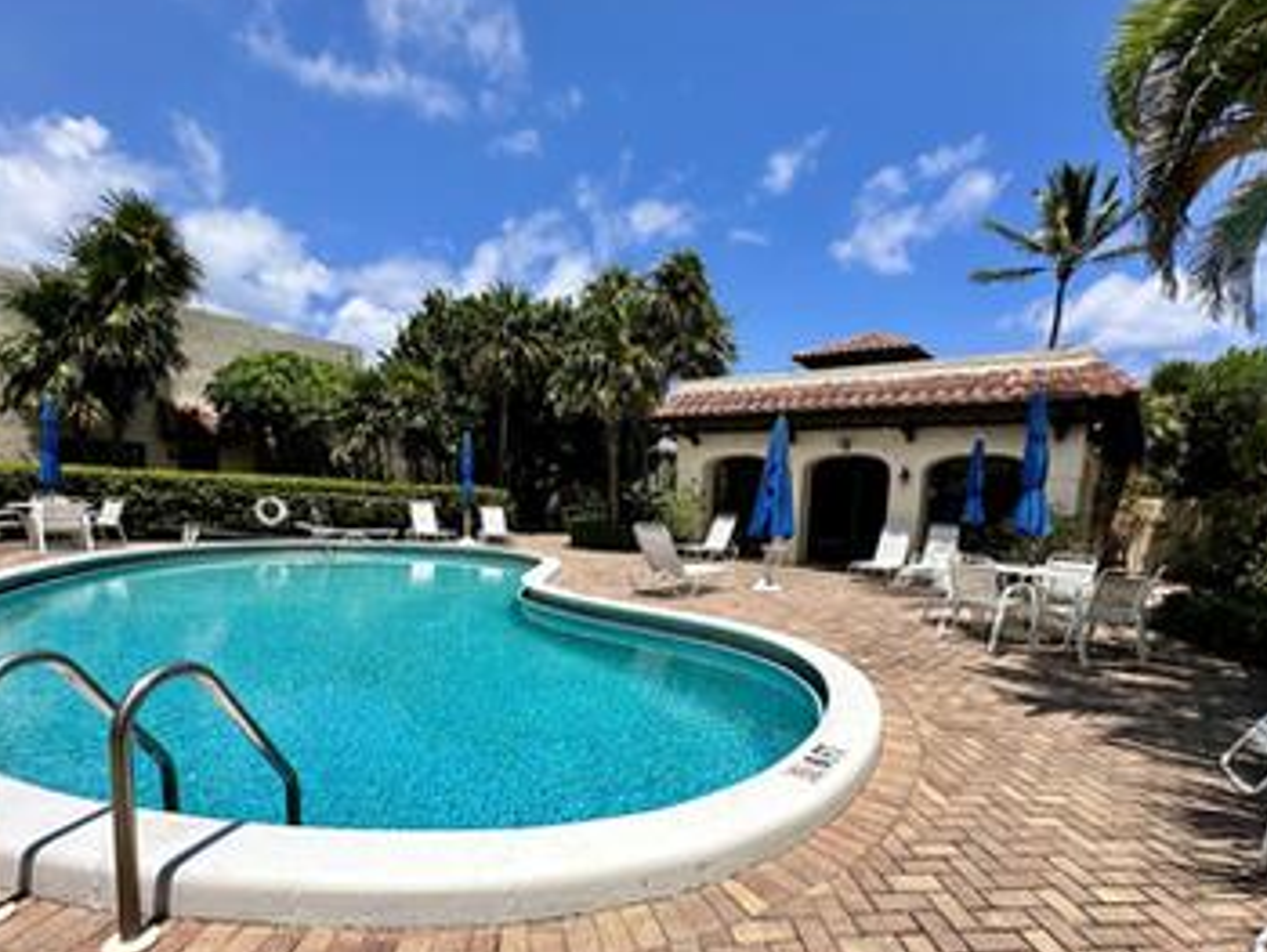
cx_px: 590
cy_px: 500
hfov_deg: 94.3
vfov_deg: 78.1
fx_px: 586
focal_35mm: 16
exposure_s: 1/2882
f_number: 2.2
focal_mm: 2.22
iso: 50
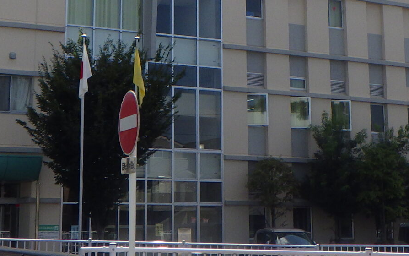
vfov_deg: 15.2
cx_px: 180
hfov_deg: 24.3
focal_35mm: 85
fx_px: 948
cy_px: 15
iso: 125
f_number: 4.2
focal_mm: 5
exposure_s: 1/1000
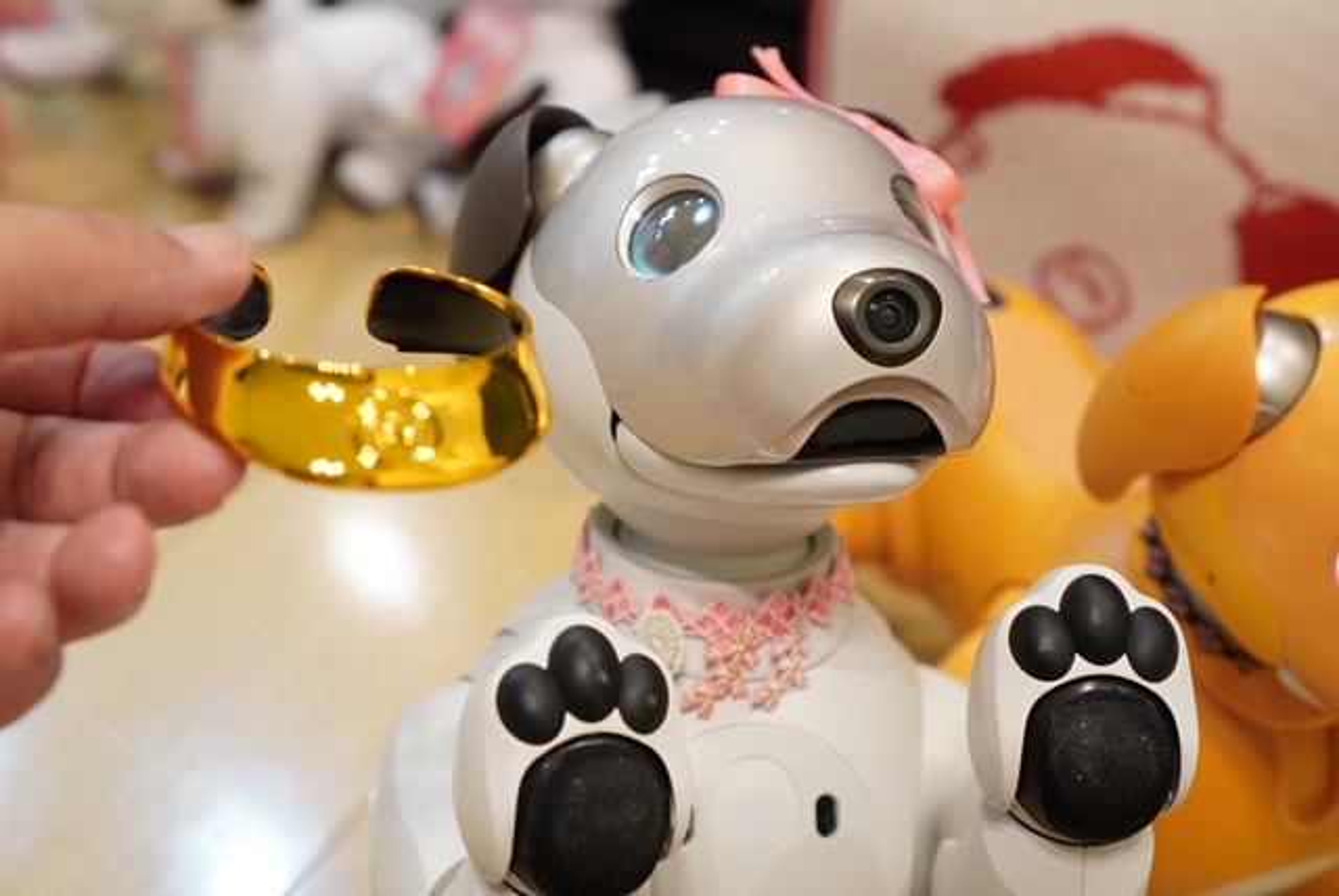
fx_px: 1954
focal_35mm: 52
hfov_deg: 37.8
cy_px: 448
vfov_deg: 25.8
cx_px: 670
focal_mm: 35
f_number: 4
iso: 3200
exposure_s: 1/60
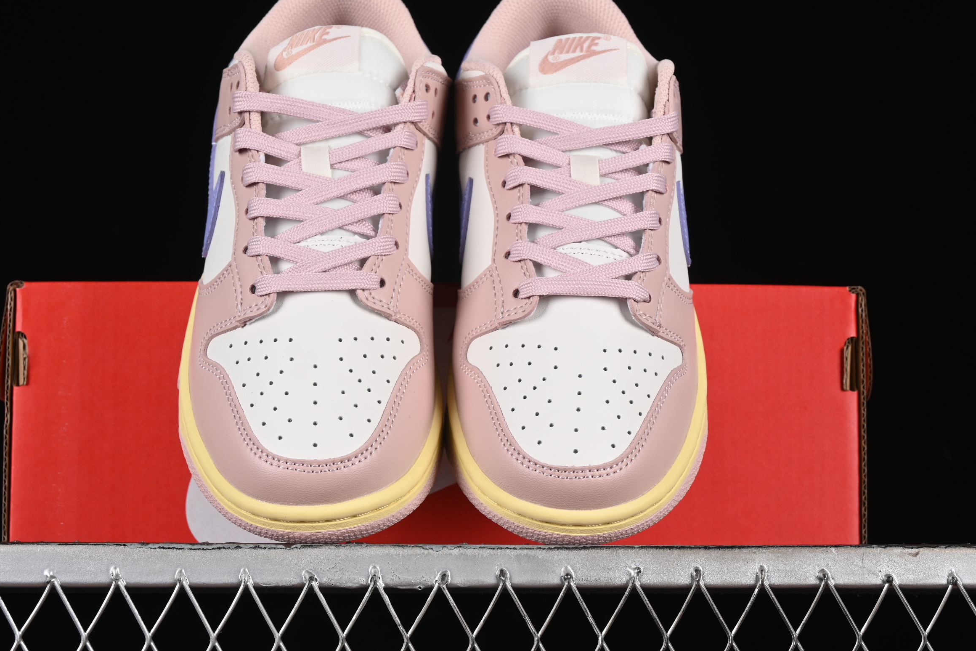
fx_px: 2440
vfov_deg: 15.2
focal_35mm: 90
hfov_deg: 22.6
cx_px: 438
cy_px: 299
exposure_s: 1/80
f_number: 8
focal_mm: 50
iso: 160
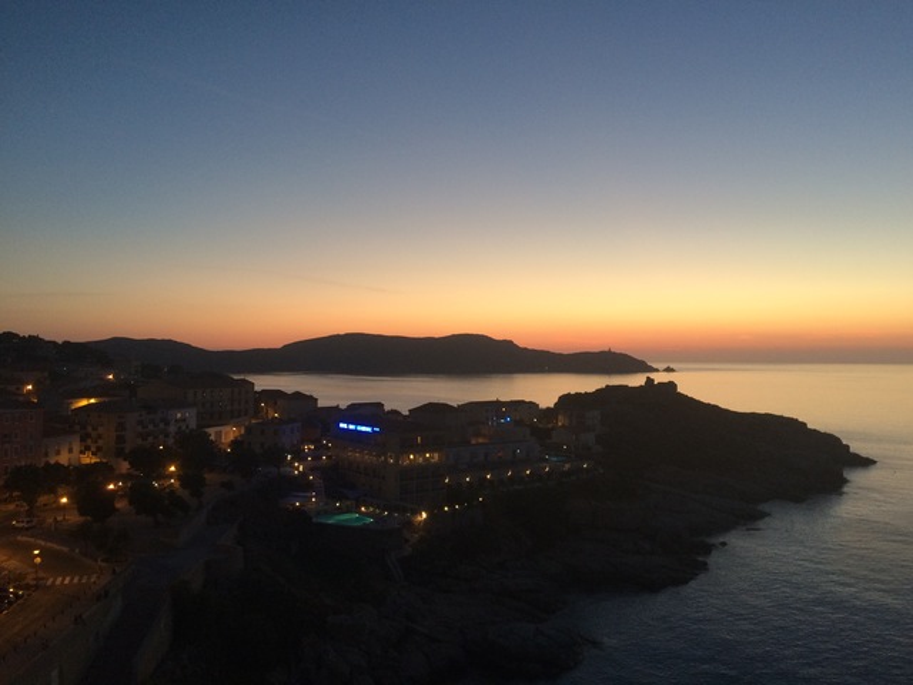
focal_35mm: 29
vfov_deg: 48.2
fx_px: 765
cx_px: 456
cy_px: 342
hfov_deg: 61.7
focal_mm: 4.15
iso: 125
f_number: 2.2
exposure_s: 1/33
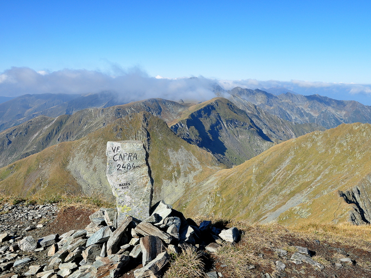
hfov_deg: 53.1
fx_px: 370
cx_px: 205
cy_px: 139
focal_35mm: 35
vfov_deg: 41.2
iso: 400
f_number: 11
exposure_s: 1/500
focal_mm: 21
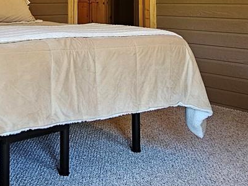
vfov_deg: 25.9
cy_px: -19
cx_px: 48
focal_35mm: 52
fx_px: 373
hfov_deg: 35.6
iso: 160
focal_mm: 2.2
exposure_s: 1/60
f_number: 2.2
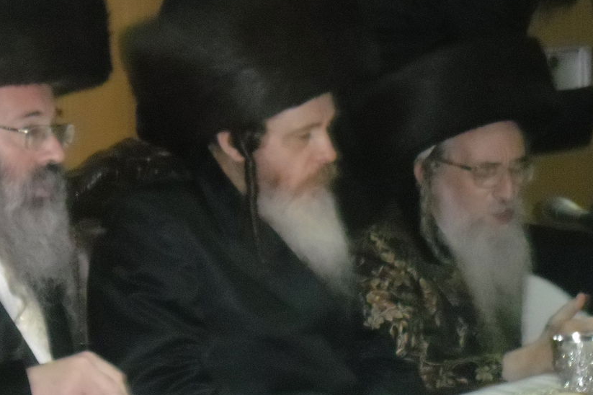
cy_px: 160
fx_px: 2157
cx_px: 181
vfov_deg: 10.5
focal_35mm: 131
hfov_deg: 15.6
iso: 400
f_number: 3.9
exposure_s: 1/60
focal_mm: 13.2
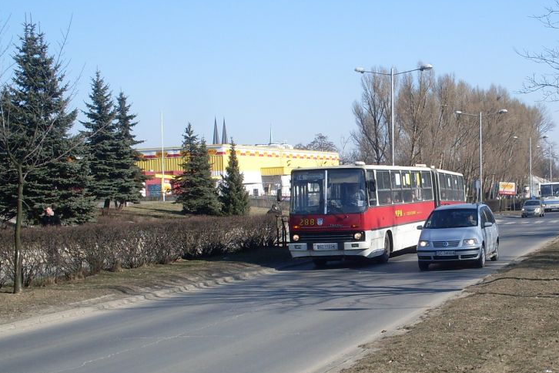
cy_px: 176
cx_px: 320
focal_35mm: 49
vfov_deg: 27.5
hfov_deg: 40.3
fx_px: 761
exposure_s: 1/125
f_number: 8.4
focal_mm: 6.3
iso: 80
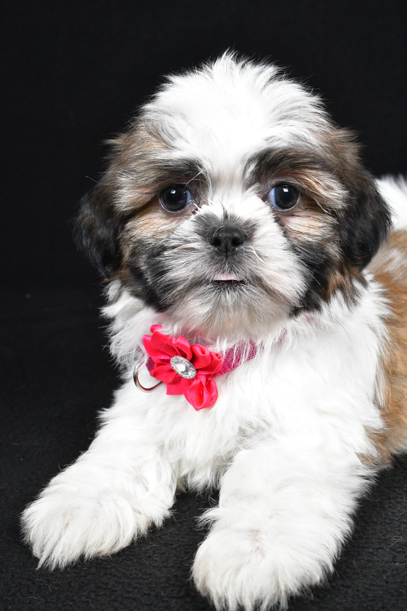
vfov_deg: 46.4
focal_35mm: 42
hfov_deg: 31.9
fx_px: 712
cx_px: 204
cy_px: 306
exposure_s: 1/500
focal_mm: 28
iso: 6400
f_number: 11
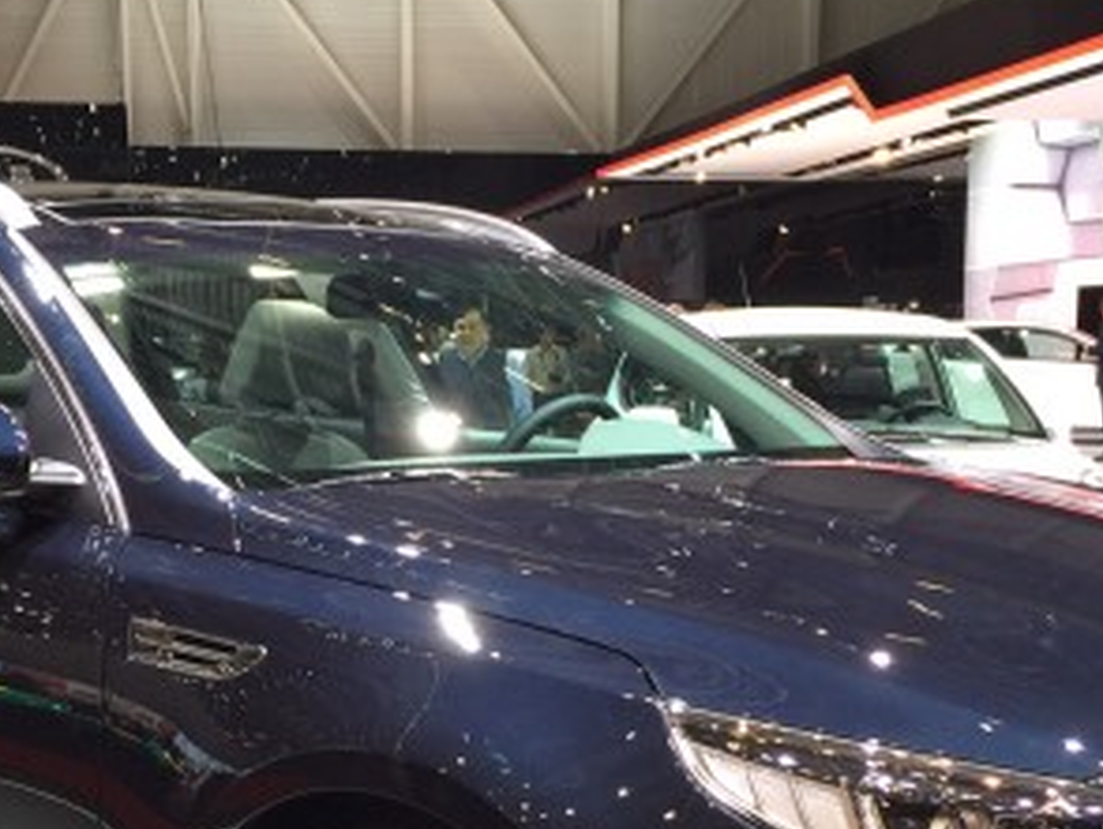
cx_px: 503
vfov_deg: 21.5
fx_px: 2137
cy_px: 720
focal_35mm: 67
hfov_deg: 28.9
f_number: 2.2
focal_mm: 4.15
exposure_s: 1/33
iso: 32
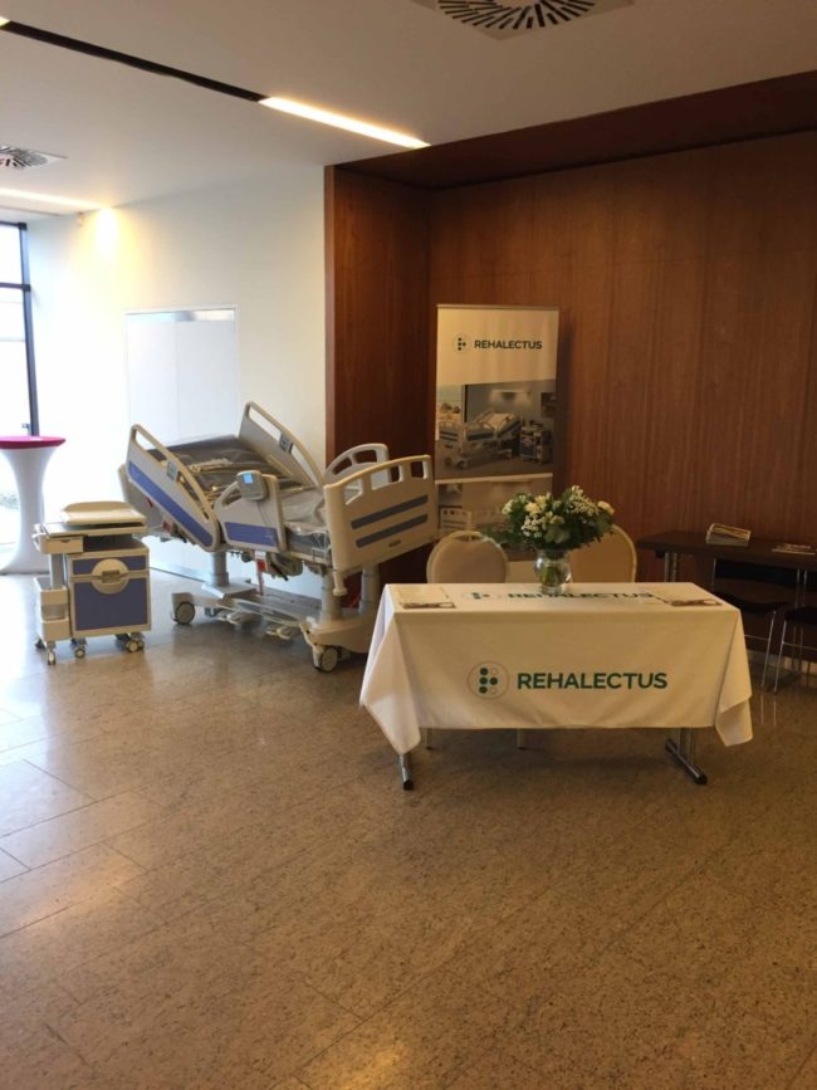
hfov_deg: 48.2
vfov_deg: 61.7
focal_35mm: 29
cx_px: 408
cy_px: 545
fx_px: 913
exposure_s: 1/33
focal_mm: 4.15
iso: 64
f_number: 2.2
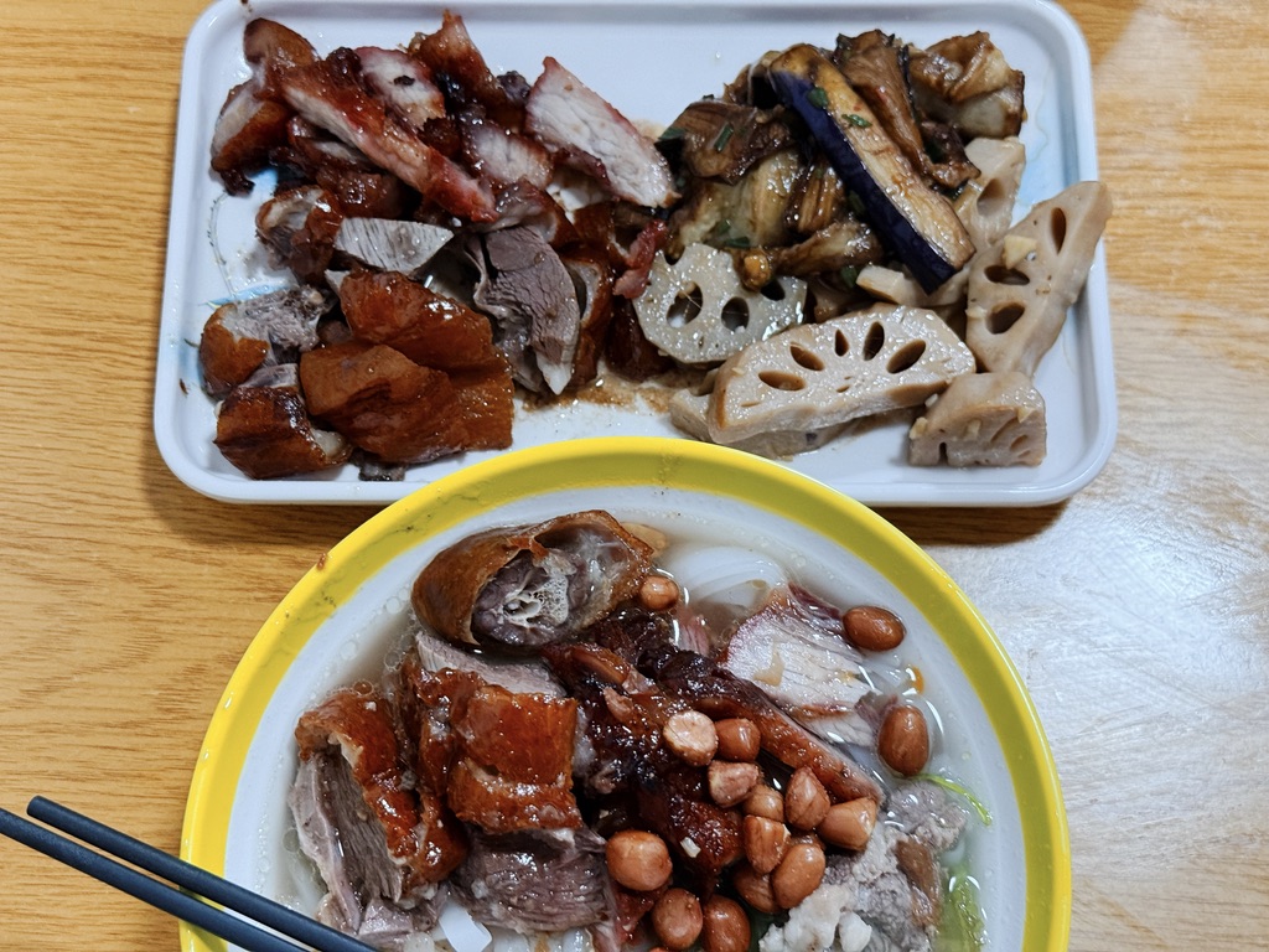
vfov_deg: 30.3
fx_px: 1760
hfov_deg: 39.7
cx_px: 634
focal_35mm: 48
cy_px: 476
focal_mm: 6.76
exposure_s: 1/33
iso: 400
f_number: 1.78
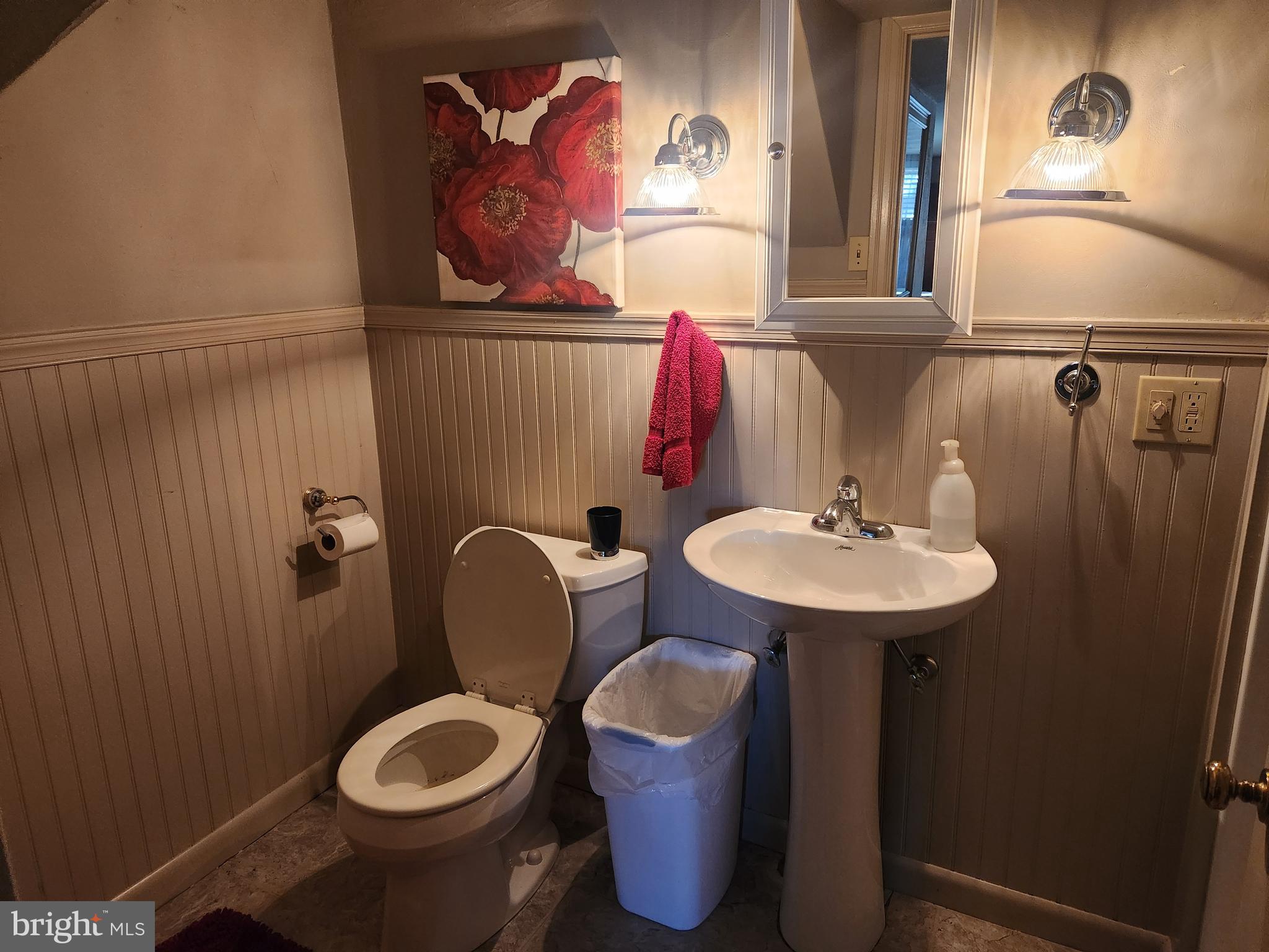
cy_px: 476
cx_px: 634
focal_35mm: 23
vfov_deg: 58.9
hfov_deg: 73.9
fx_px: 843
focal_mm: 5.4
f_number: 1.8
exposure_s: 1/120
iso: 640
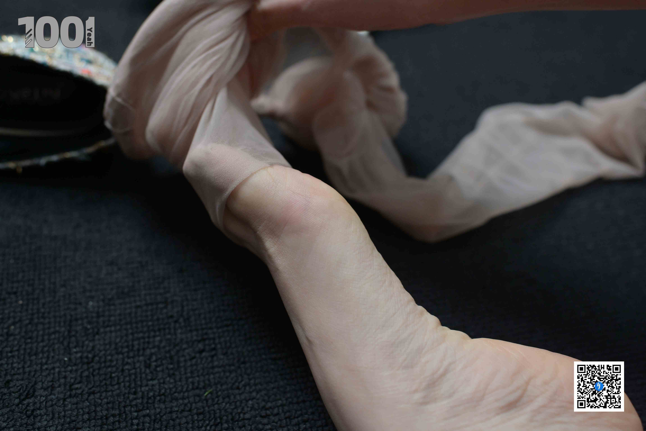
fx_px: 628
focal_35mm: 35
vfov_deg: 37.9
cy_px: 216
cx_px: 323
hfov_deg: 54.4
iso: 800
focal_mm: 35
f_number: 4
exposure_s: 1/160
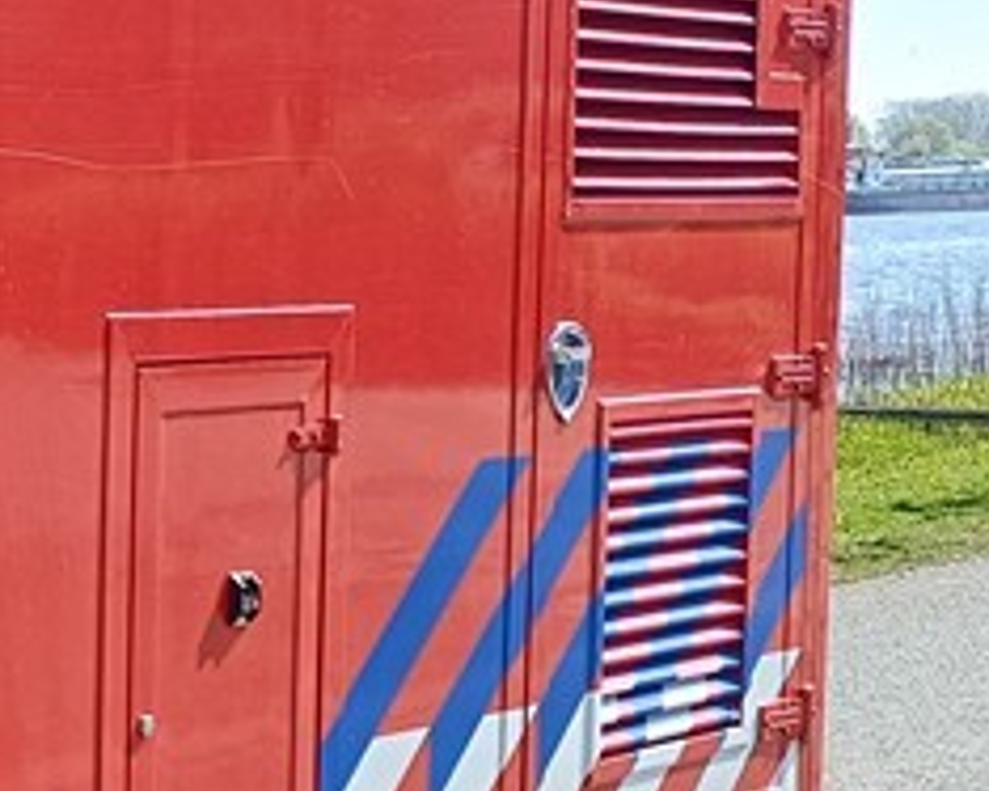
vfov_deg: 14.4
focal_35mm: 107
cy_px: 436
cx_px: -888
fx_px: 3131
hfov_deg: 15.1
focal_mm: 4.65
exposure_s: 1/427
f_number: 1.8
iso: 50
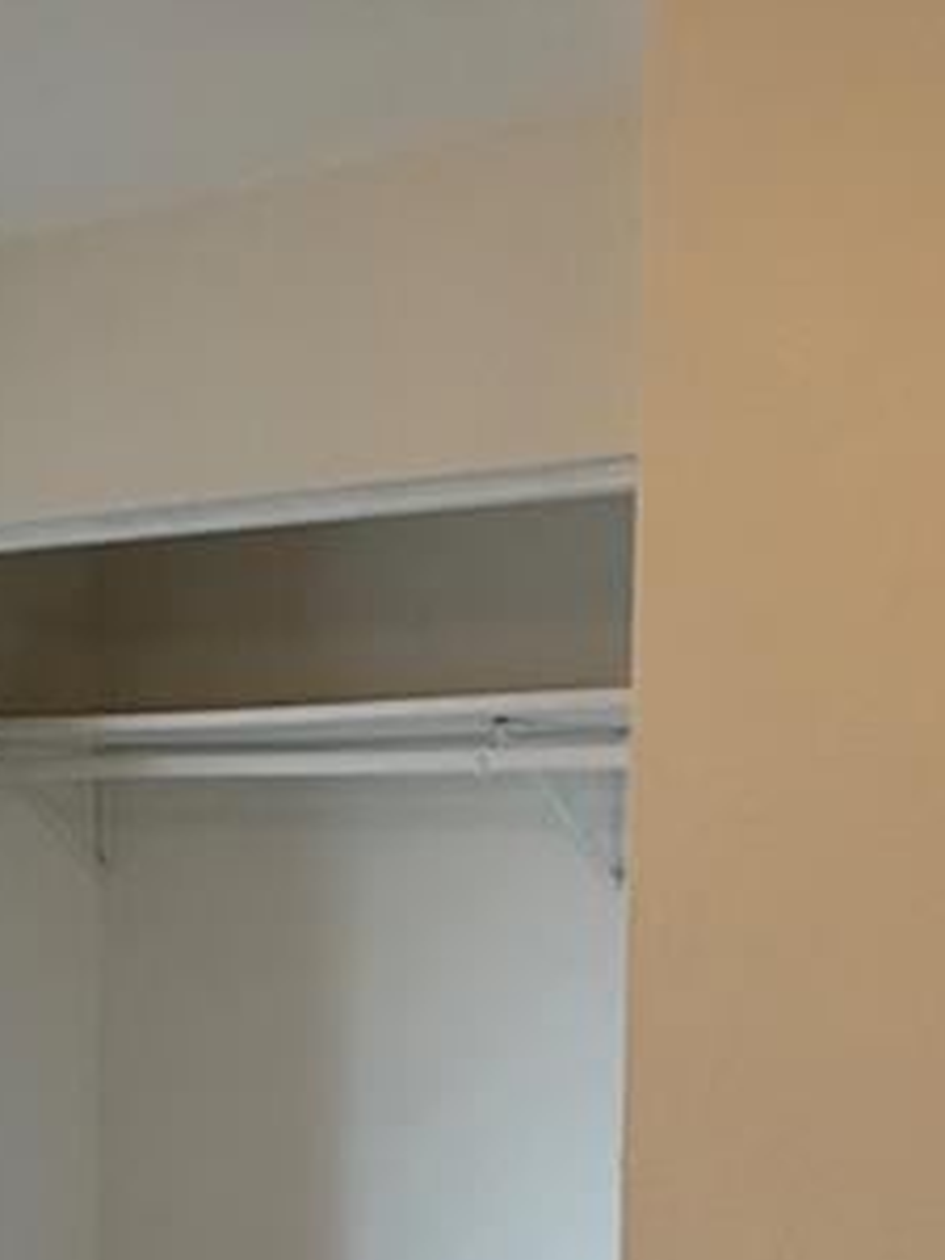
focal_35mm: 70
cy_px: 1184
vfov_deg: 26.6
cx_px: 519
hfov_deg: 21.0
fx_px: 2548
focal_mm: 2.22
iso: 200
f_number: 2.2
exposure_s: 1/120
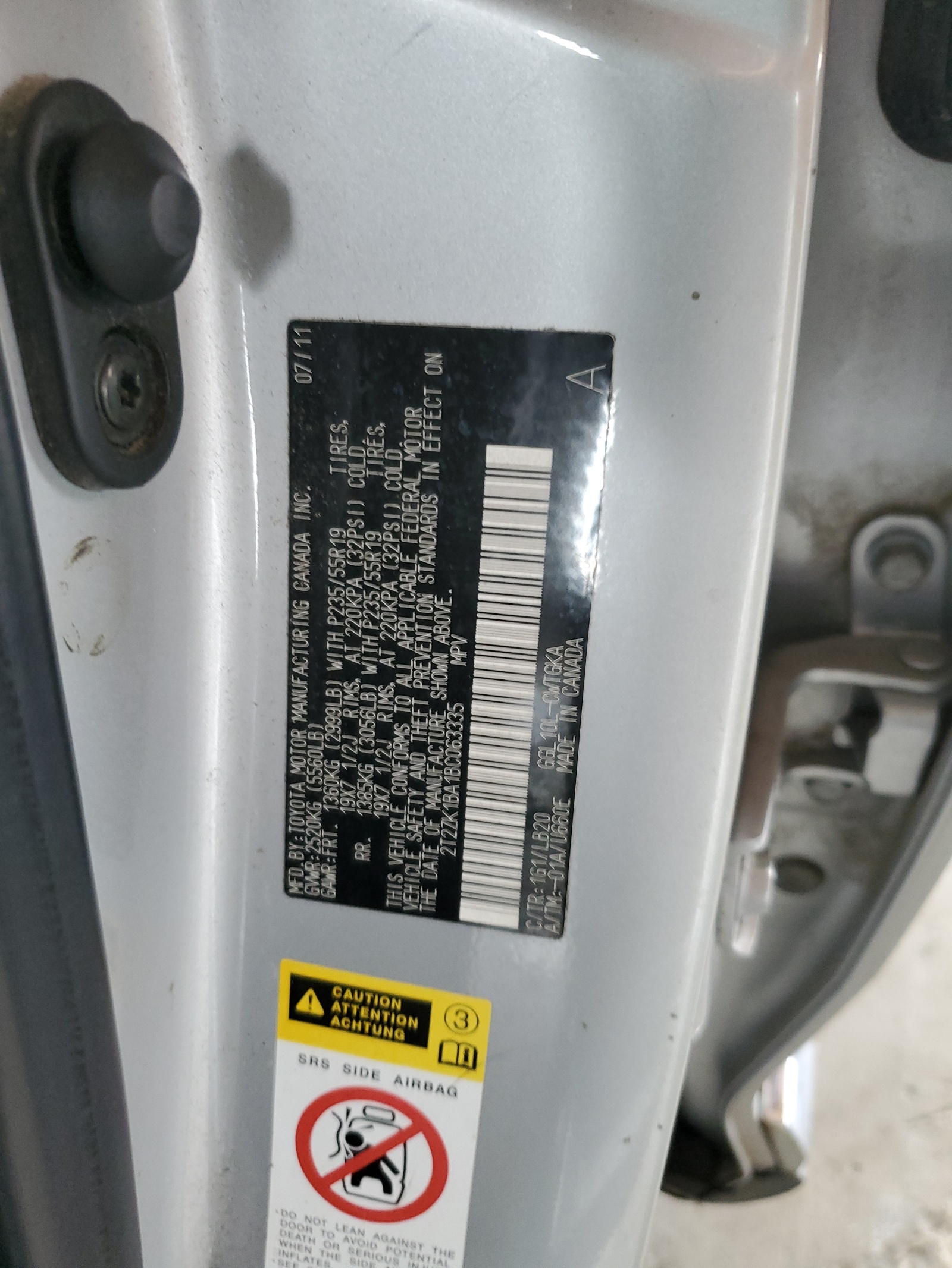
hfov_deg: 53.1
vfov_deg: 67.3
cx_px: 476
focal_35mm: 26
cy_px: 634
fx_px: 953
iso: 153
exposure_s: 1/60.2
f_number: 1.5
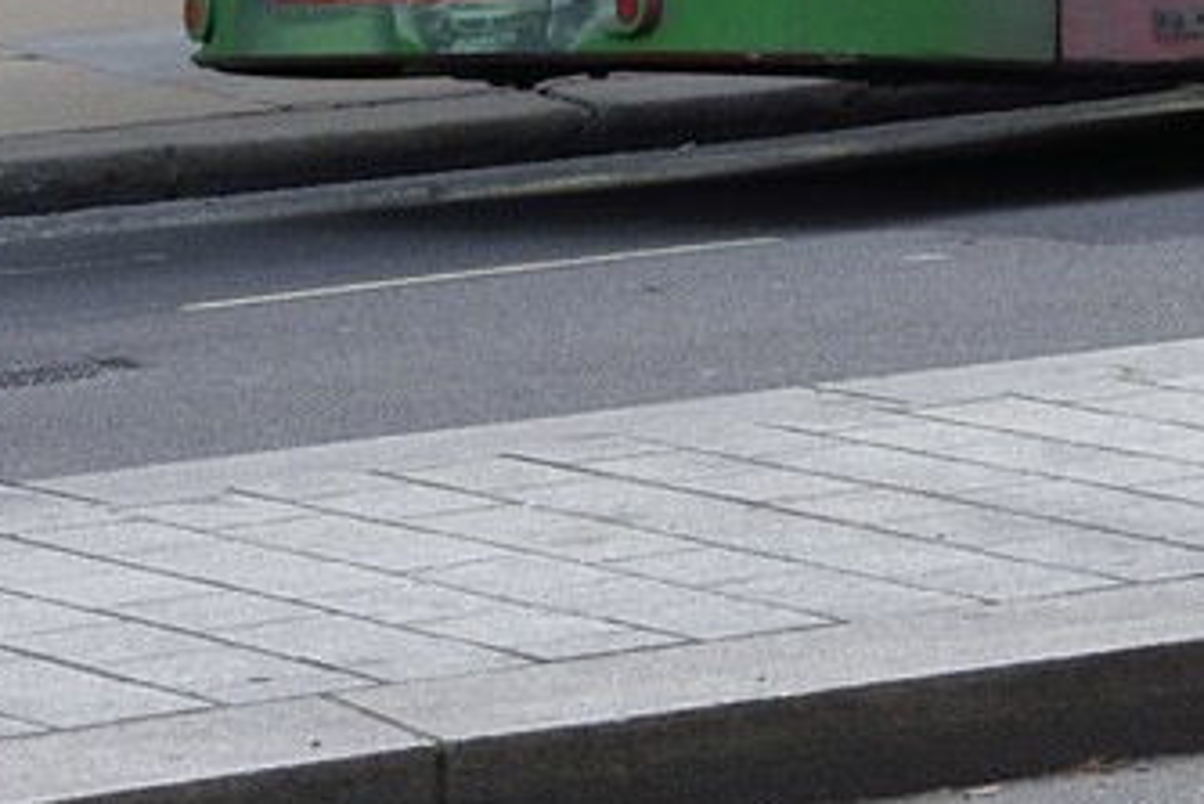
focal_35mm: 249
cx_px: 2830
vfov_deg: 5.4
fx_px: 8331
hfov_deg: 7.7
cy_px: -1092
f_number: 9
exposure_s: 1/160
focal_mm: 52
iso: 800
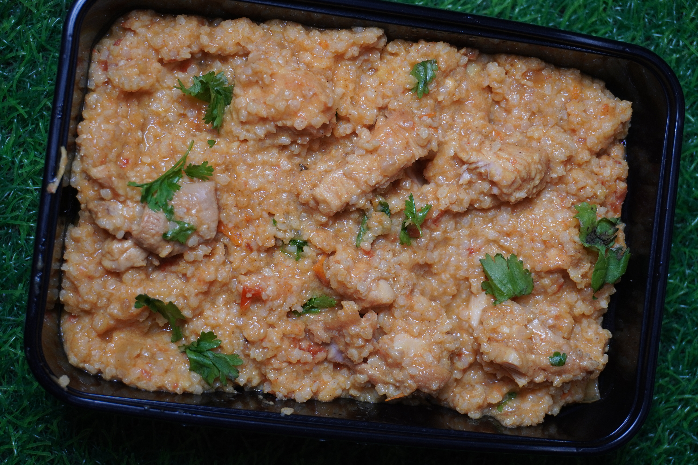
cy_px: 232
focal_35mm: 66
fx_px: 1280
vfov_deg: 20.6
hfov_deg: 30.5
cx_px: 349
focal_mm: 44
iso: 320
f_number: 5.6
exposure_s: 1/160
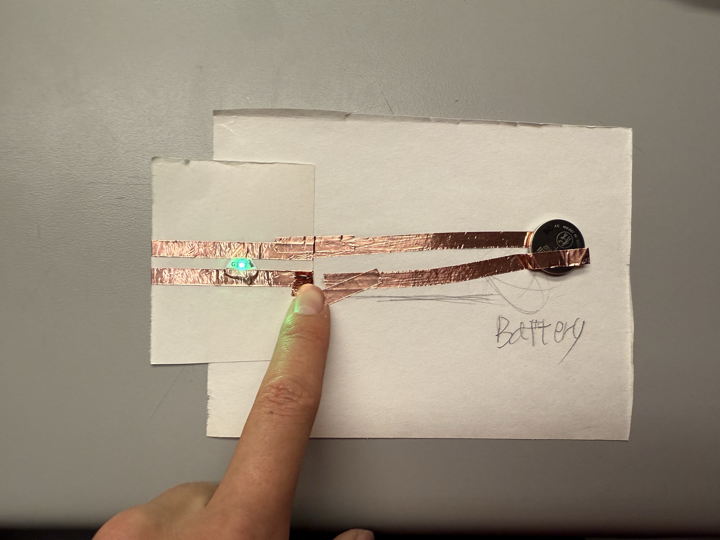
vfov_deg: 56.8
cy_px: 270
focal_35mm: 24
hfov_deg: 71.6
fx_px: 499
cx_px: 360
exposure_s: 1/120
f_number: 2.2
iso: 160
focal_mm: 2.22
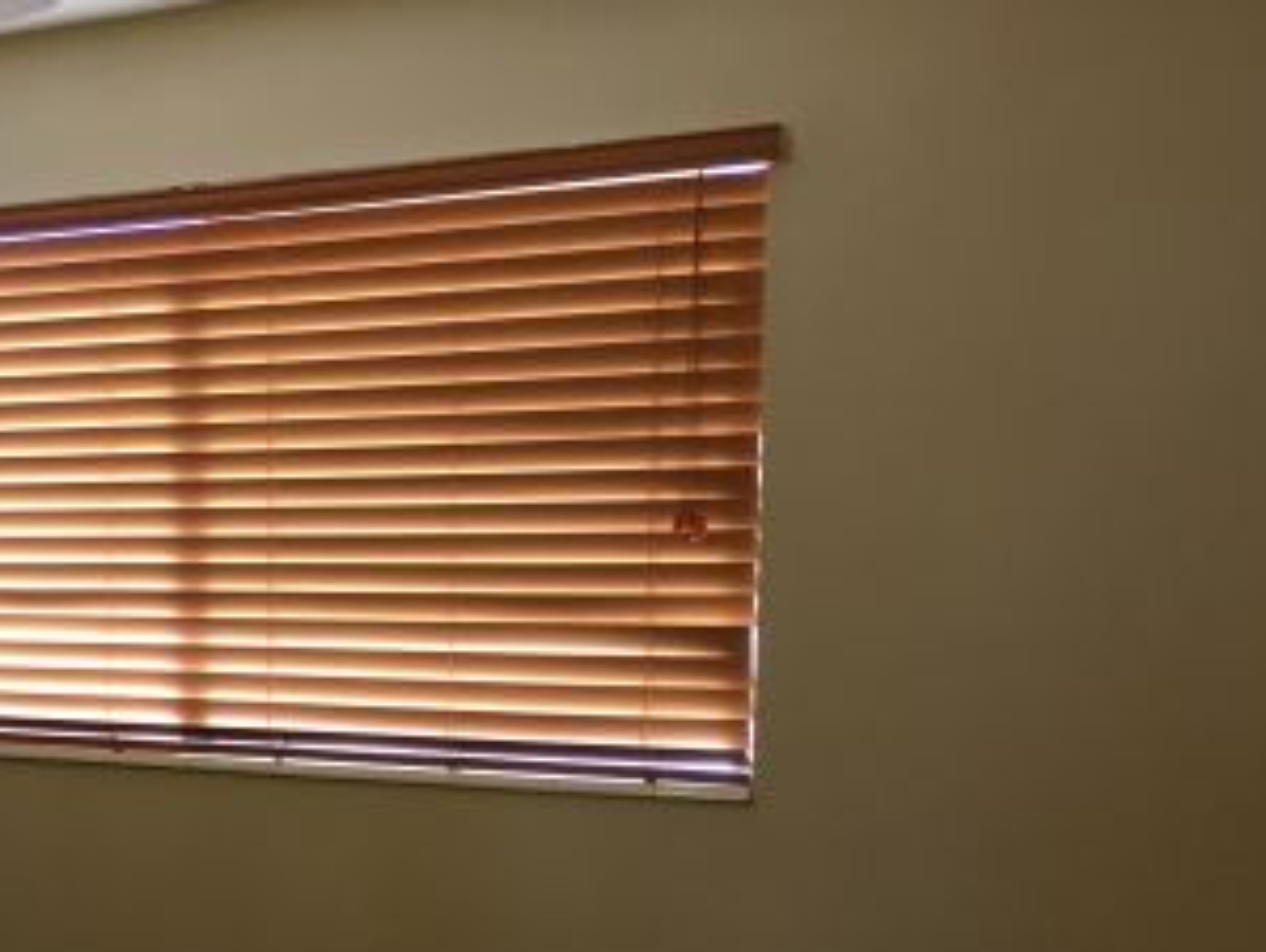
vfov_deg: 23.2
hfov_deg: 28.9
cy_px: 812
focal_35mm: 62
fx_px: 2270
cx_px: -38
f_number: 2.2
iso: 50
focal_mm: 4.15
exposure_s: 1/30
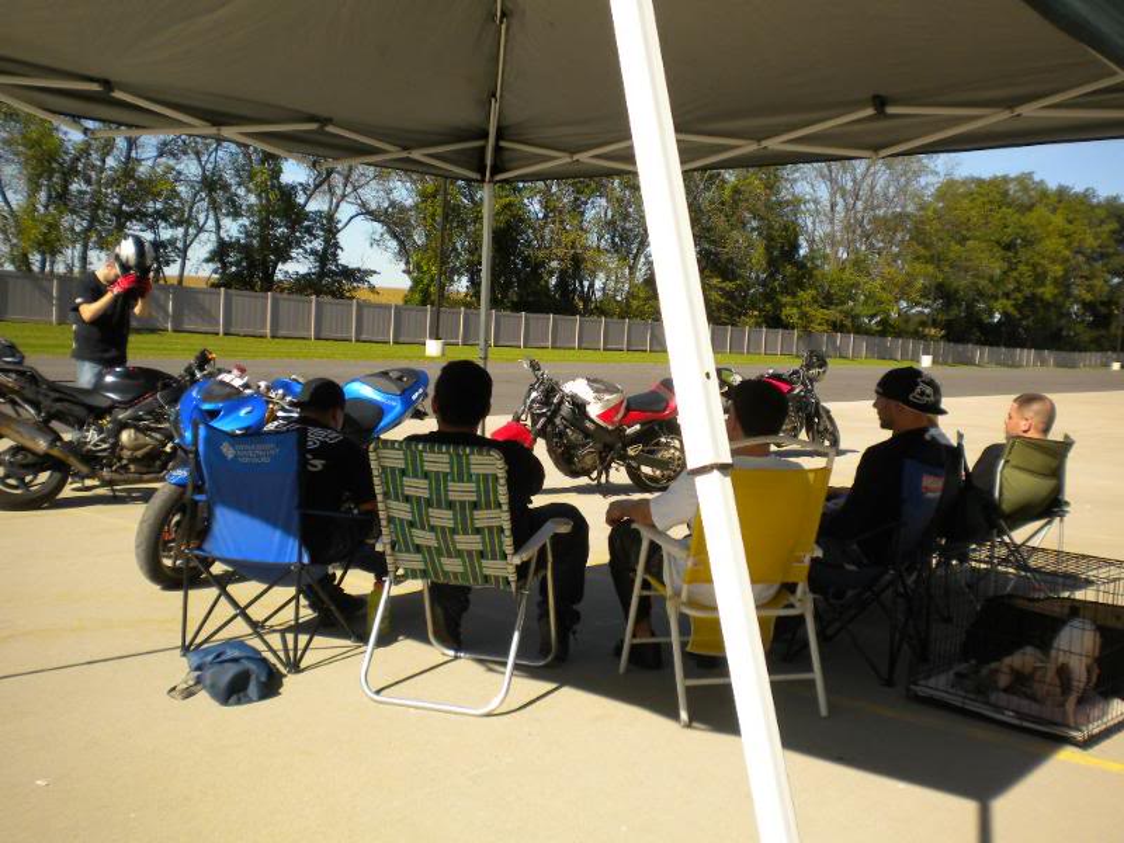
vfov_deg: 40.7
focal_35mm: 35
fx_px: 1136
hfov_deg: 52.6
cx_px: 562
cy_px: 422
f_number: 4.6
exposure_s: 1/483
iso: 80
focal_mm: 6.3
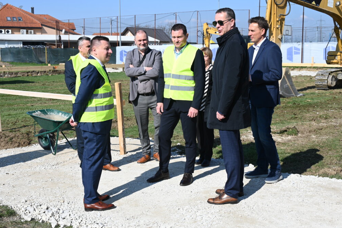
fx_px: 465
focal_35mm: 49
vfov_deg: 27.5
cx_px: 168
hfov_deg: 40.3
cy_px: 114
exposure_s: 1/200
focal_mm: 48
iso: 100
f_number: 9
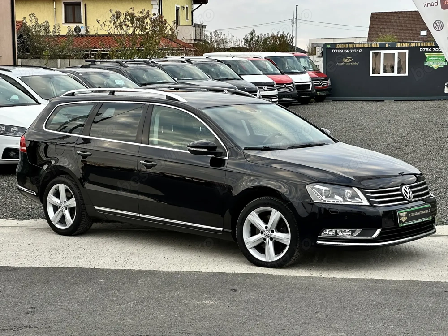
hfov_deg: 25.3
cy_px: 168
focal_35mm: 77
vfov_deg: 19.1
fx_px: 997
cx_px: 224
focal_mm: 9
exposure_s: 1/121
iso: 80
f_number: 2.8
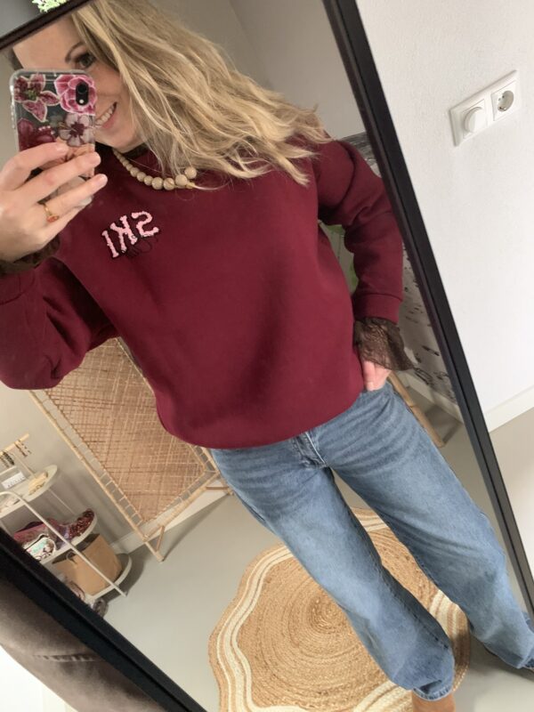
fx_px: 535
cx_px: 267
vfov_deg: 67.3
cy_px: 356
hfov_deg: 53.1
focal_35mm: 26
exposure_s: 1/30
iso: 640
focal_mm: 4.25
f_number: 1.8
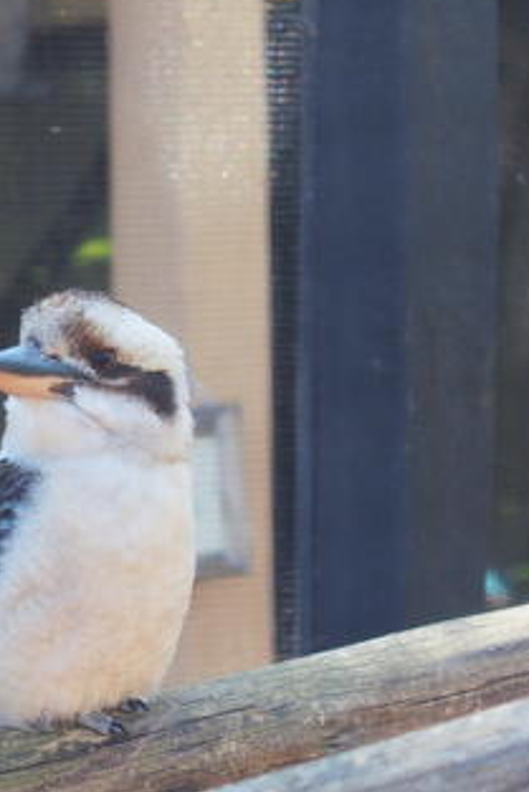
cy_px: 410
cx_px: 43
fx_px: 4447
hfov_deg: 6.8
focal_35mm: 202
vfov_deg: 10.2
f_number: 2.8
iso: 200
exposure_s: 1/200
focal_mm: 28.8
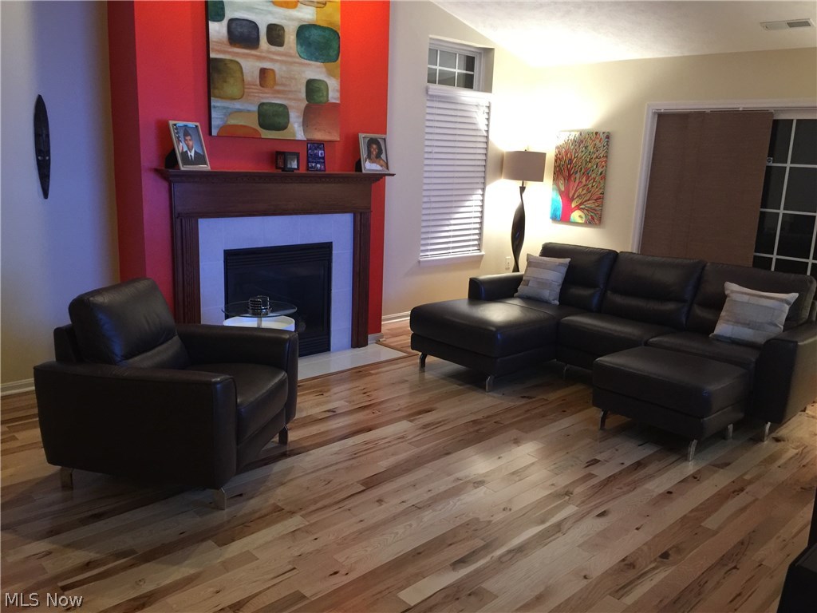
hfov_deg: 61.7
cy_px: 306
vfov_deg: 48.2
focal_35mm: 29
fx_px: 684
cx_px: 408
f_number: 2.2
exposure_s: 1/15
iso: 125
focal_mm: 4.15
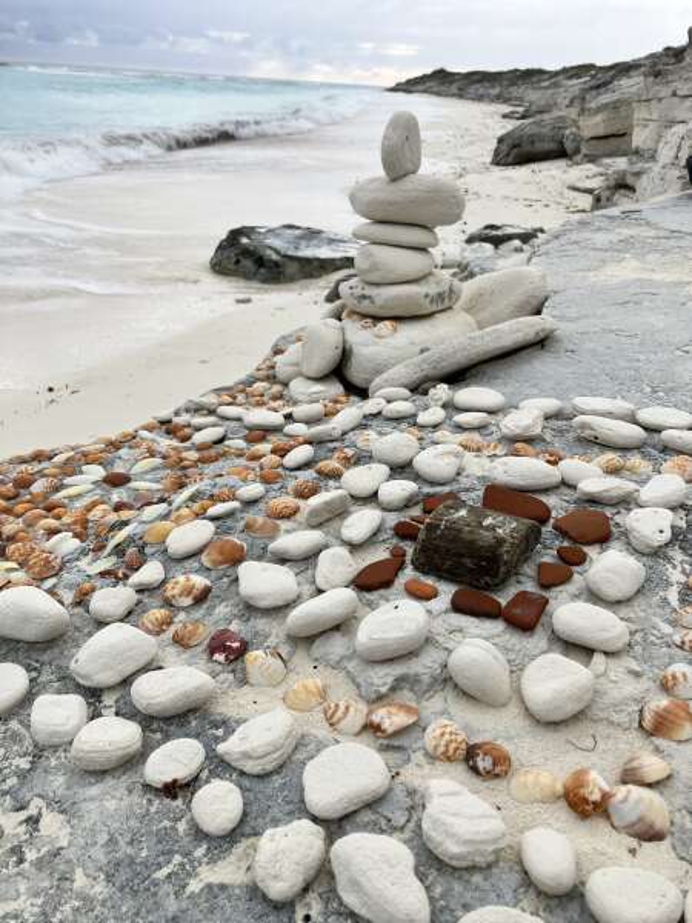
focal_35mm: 28
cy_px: 462
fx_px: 746
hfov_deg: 49.7
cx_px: 346
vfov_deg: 63.4
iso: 32
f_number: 1.8
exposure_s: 1/476
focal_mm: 3.99
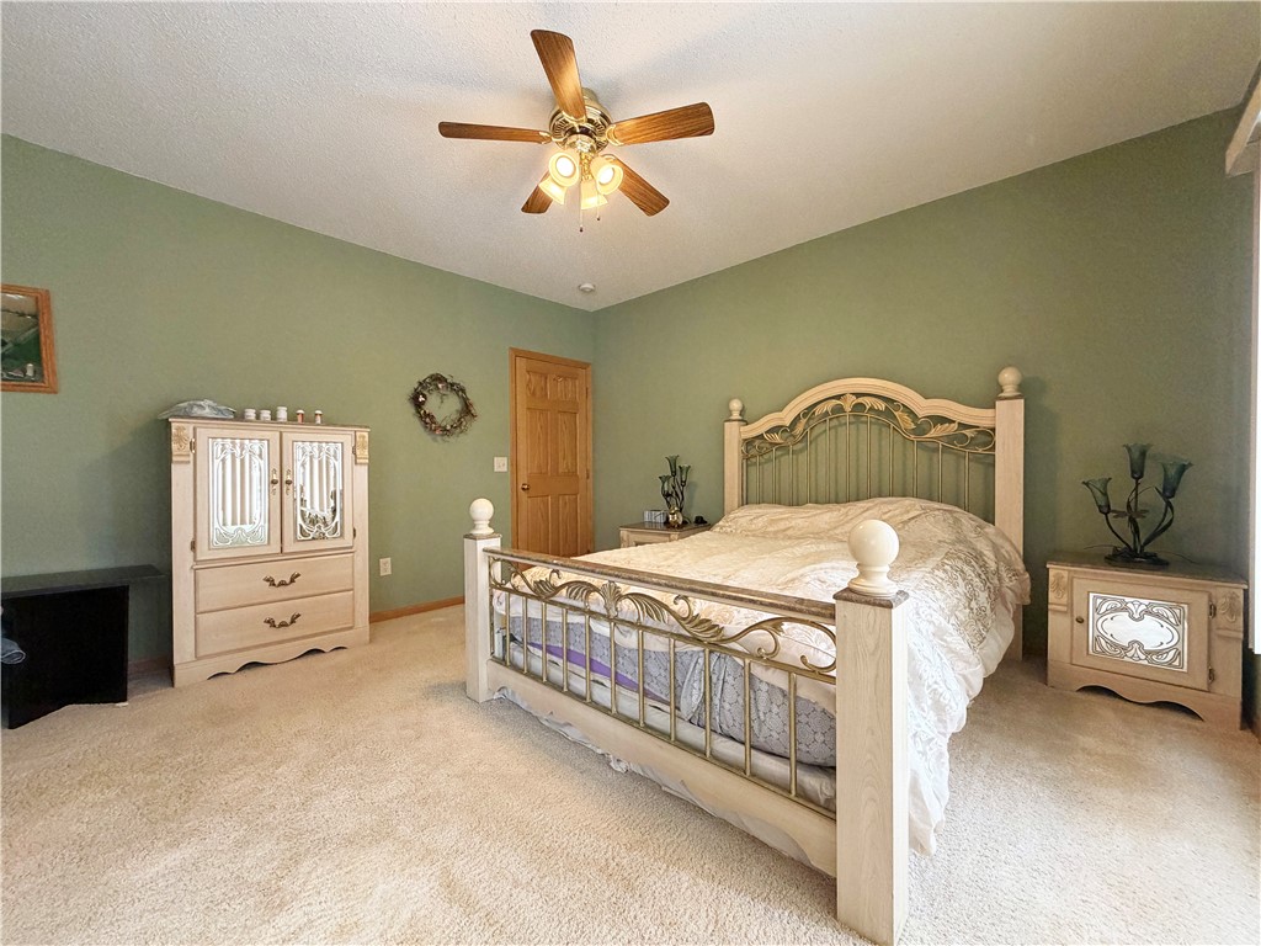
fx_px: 510
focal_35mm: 14
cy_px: 473
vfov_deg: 85.7
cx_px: 630
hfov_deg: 102.1
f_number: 2.2
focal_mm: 2.22
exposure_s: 1/60
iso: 250
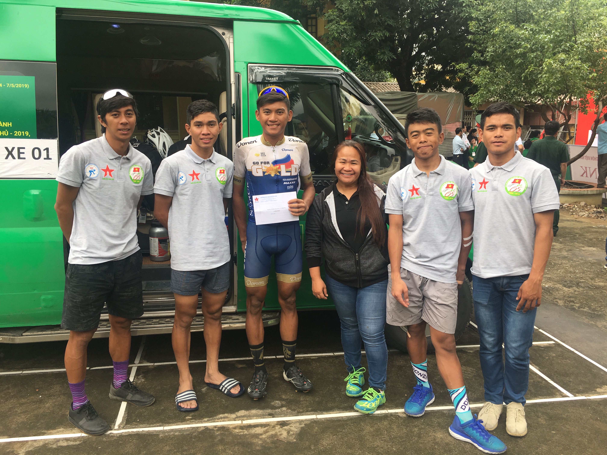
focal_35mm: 29
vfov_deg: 48.2
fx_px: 509
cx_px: 304
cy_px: 228
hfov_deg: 61.7
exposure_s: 1/316
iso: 25
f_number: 2.2
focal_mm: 4.15
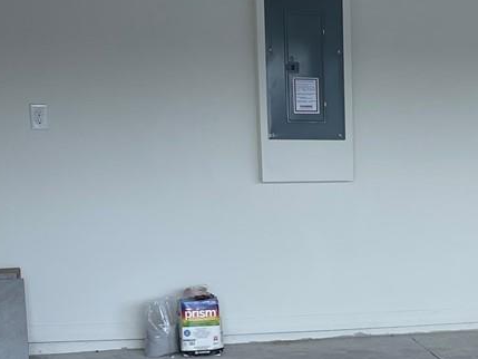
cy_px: 338
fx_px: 1340
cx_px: 576
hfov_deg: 19.1
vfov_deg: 15.0
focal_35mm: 97
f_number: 1.6
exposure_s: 1/692
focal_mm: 5.1
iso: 32
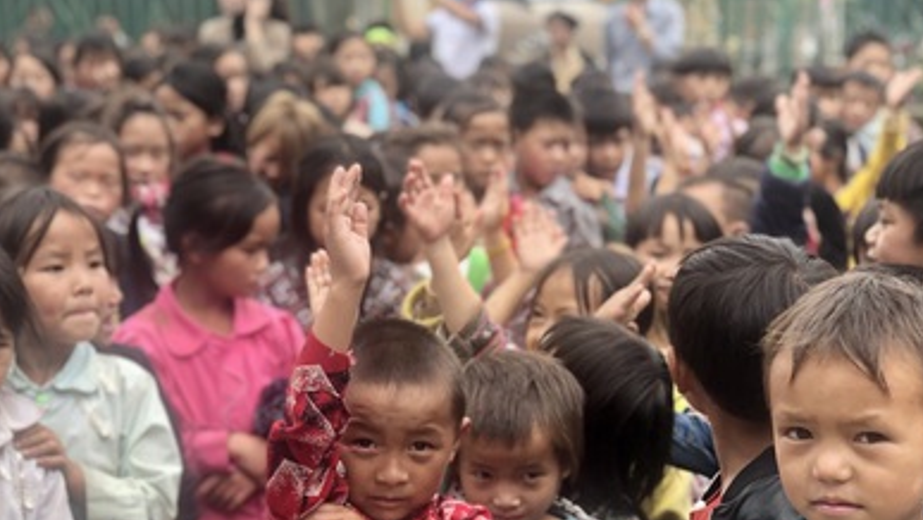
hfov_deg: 26.8
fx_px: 1934
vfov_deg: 15.2
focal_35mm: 79
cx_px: 413
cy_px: 426
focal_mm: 6
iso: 16
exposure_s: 1/210
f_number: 2.4
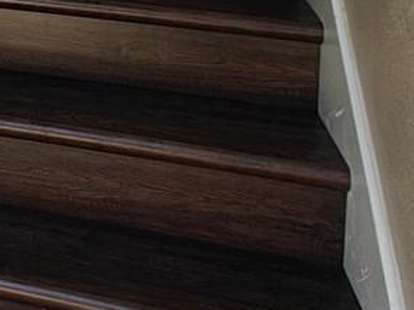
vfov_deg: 16.6
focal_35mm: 77
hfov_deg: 20.7
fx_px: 921
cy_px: -209
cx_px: -245
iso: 64
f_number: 2.2
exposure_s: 1/100
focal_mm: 2.62
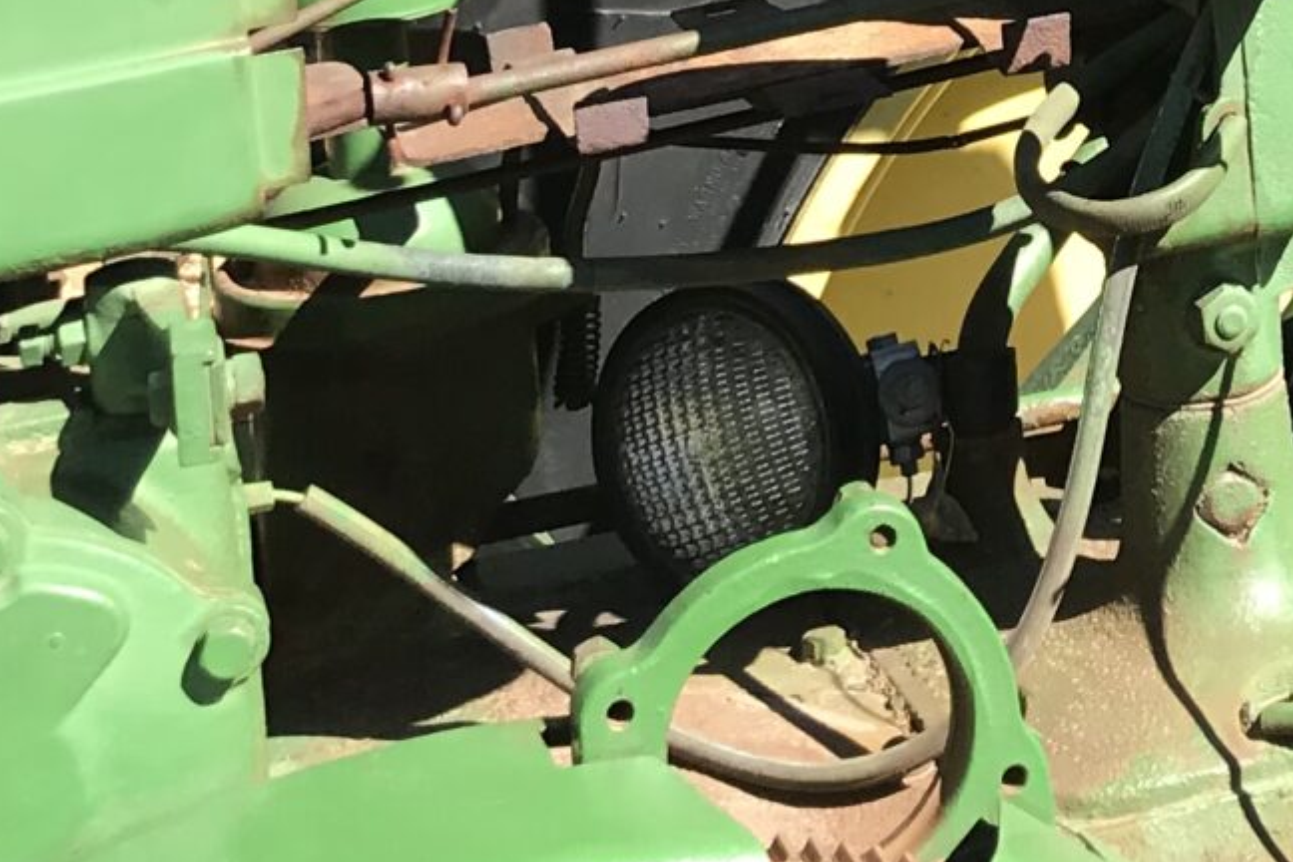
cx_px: 1582
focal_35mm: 115
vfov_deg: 10.8
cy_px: -886
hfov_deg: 17.0
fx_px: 4130
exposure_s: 1/939
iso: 20
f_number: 1.8
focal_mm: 3.99
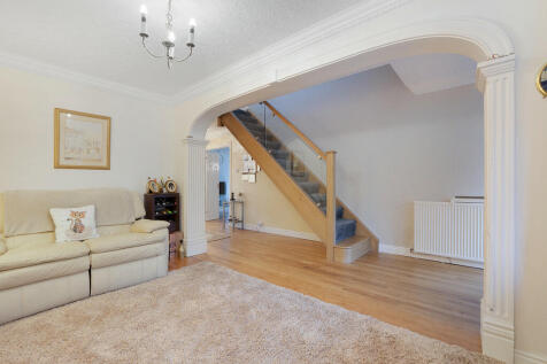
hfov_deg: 100.4
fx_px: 228
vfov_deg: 77.3
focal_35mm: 15
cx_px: 274
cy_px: 182
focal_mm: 10
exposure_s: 1/1.67
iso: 100
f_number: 7.1
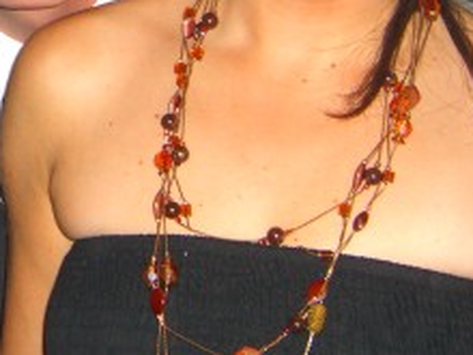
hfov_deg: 14.0
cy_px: -45
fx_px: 1886
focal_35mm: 138
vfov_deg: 10.6
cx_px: -34
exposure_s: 1/60
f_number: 2.8
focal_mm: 7.9
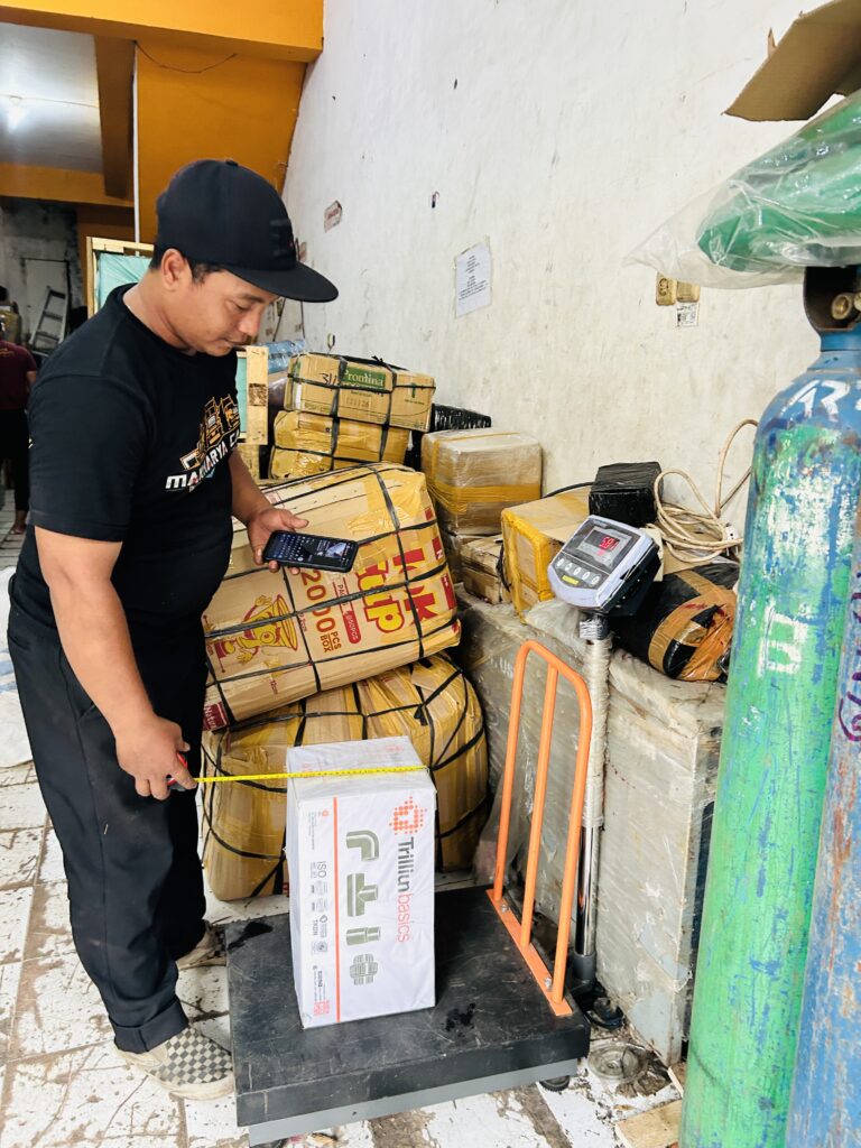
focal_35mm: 26
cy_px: 574
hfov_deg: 53.1
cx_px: 430
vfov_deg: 67.3
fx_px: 862
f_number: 1.5
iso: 200
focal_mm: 5.7
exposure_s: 1/50
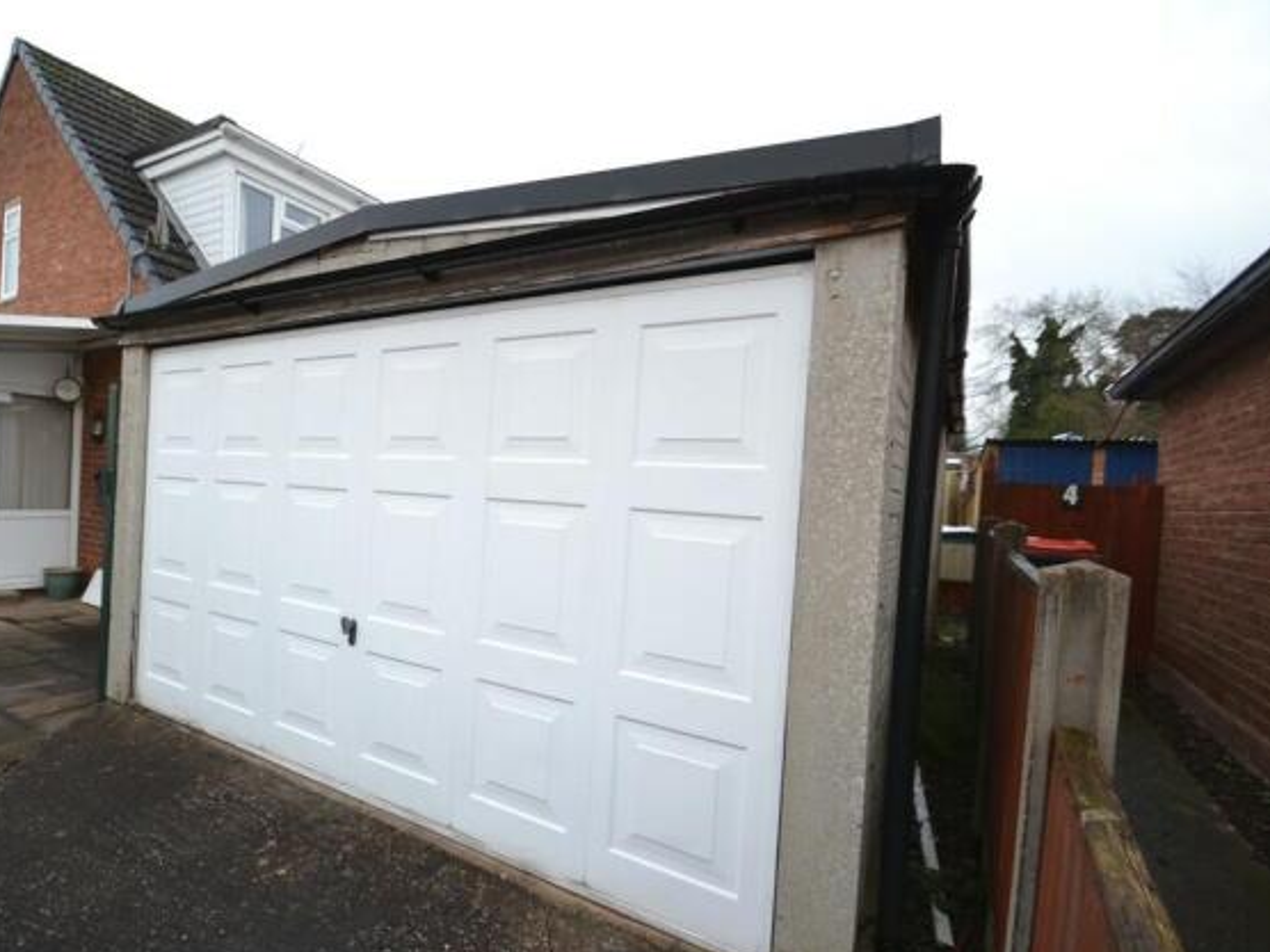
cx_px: 554
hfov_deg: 90.6
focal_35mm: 17
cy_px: 492
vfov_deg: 74.7
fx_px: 624
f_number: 5.6
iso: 200
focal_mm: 10
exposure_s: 1/125
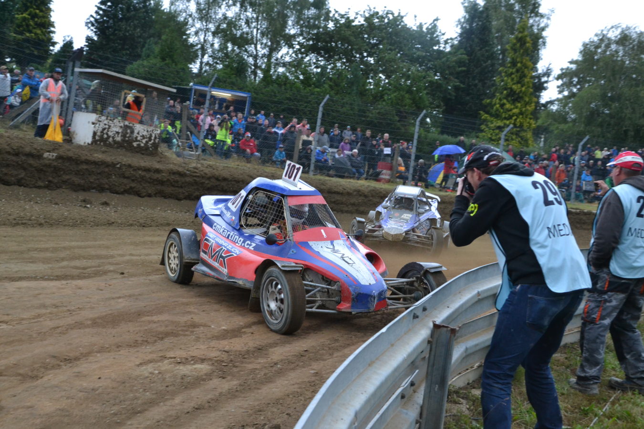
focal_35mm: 45
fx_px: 805
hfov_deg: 43.6
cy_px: 214
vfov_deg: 29.9
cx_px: 322
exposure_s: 1/500
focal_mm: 30
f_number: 7.1
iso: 1600
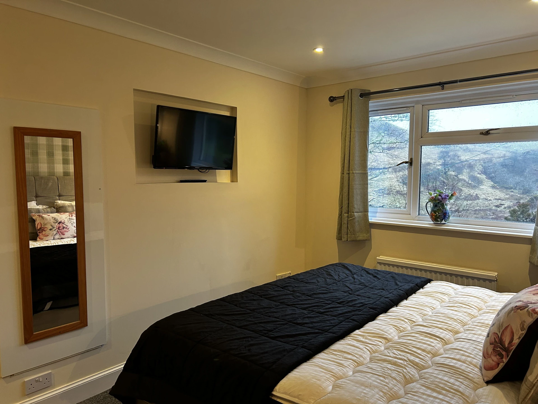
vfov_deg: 53.1
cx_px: 269
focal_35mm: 26
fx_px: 404
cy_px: 202
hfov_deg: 67.3
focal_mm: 5.7
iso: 125
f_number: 1.5
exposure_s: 1/100
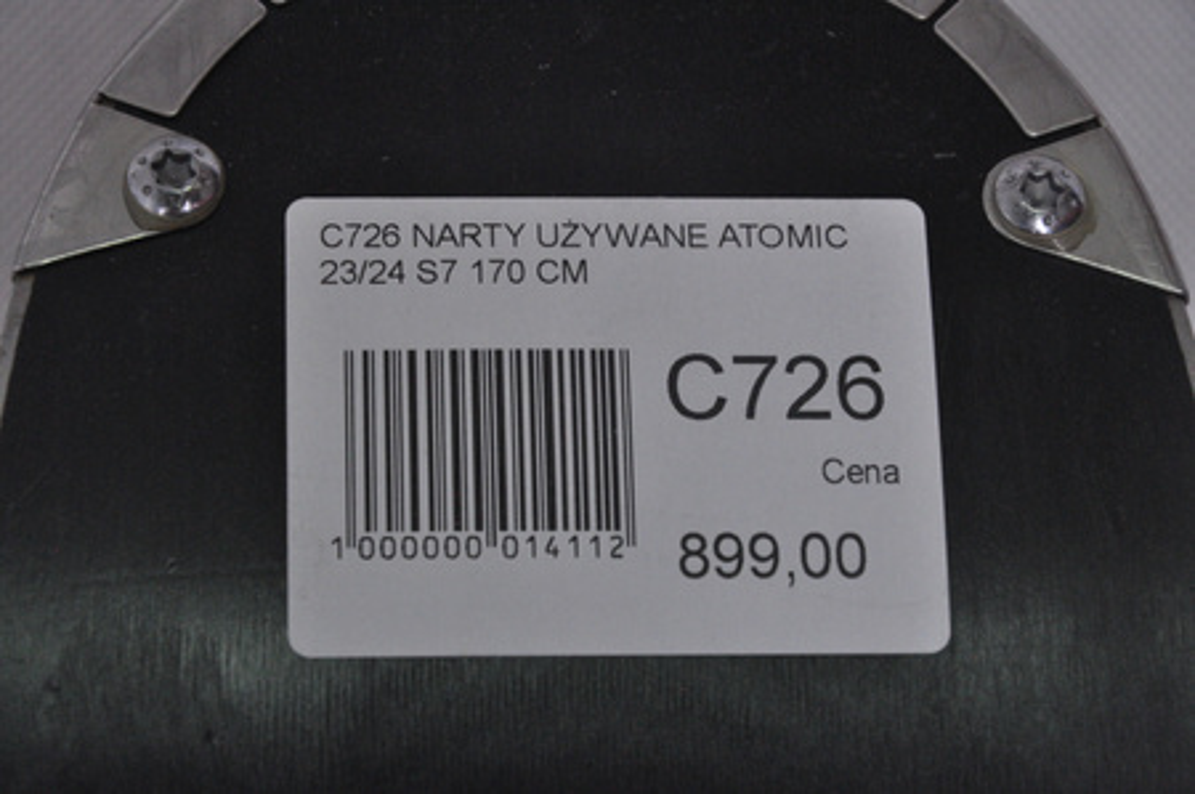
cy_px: 397
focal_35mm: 158
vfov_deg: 8.7
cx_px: 598
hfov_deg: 13.1
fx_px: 5222
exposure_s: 1/125
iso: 3200
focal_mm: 105
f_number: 9.5
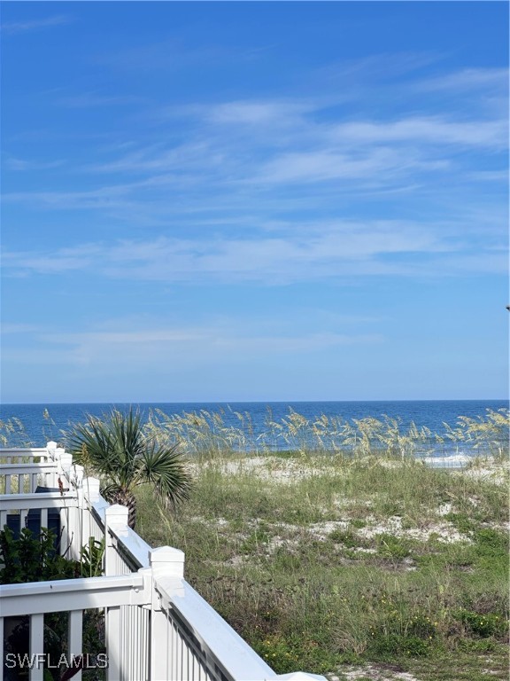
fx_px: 1513
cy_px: 340
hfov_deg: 19.1
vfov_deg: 25.3
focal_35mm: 77
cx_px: 255
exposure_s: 1/359
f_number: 2.8
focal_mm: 9
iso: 32
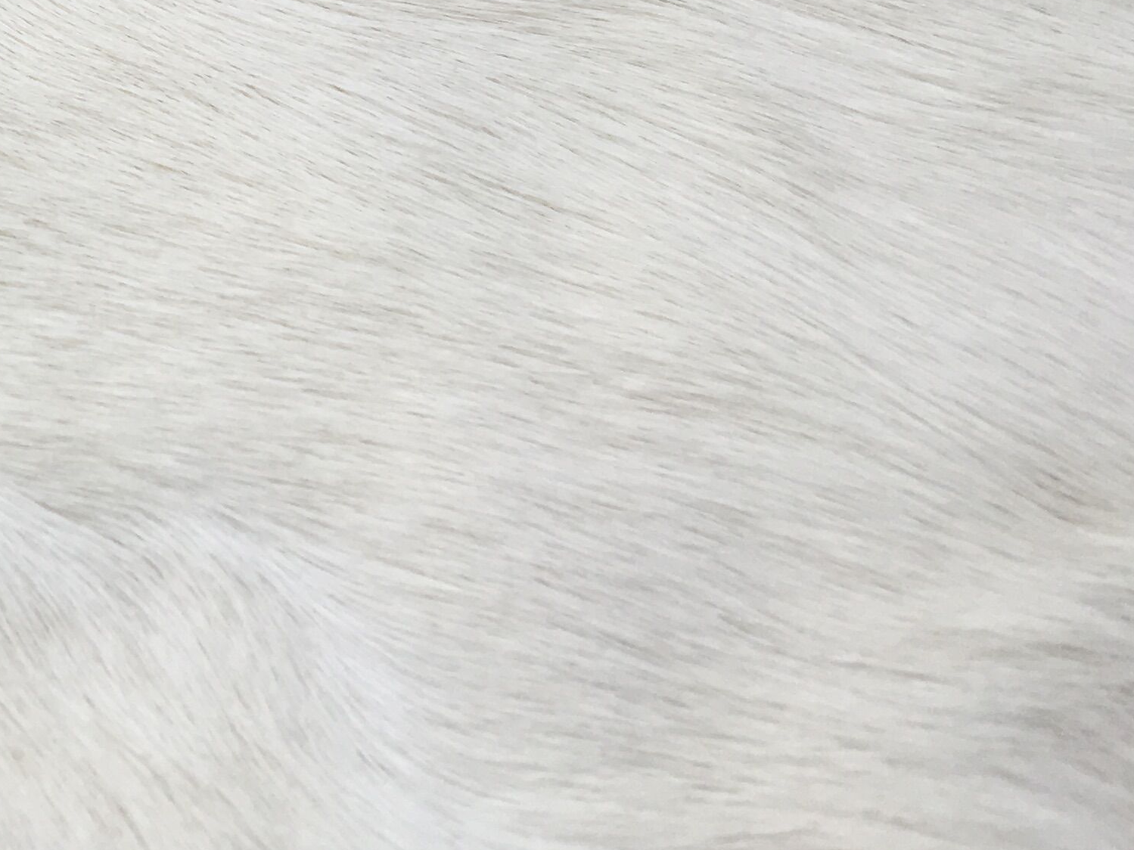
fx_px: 2555
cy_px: -223
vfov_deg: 17.8
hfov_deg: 22.5
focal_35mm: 78
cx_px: -324
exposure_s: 1/187
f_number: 2.2
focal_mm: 4.15
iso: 25
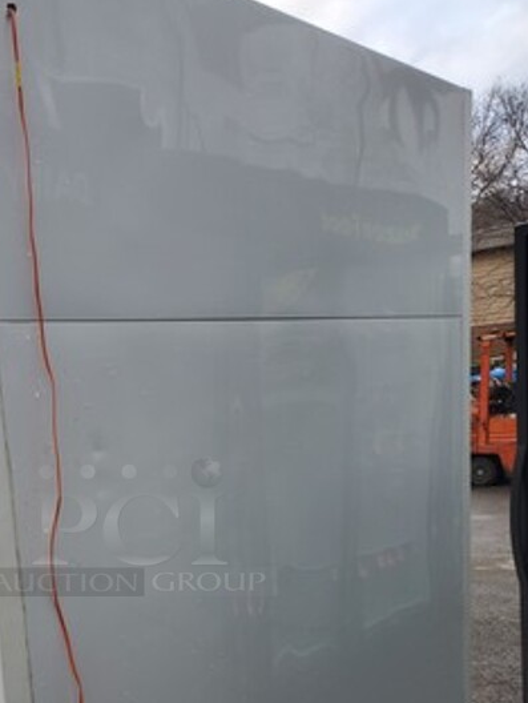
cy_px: 527
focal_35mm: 40
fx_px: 812
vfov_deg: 45.2
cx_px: 129
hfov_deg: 35.2
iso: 64
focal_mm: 4.3
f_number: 2.4
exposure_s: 1/120
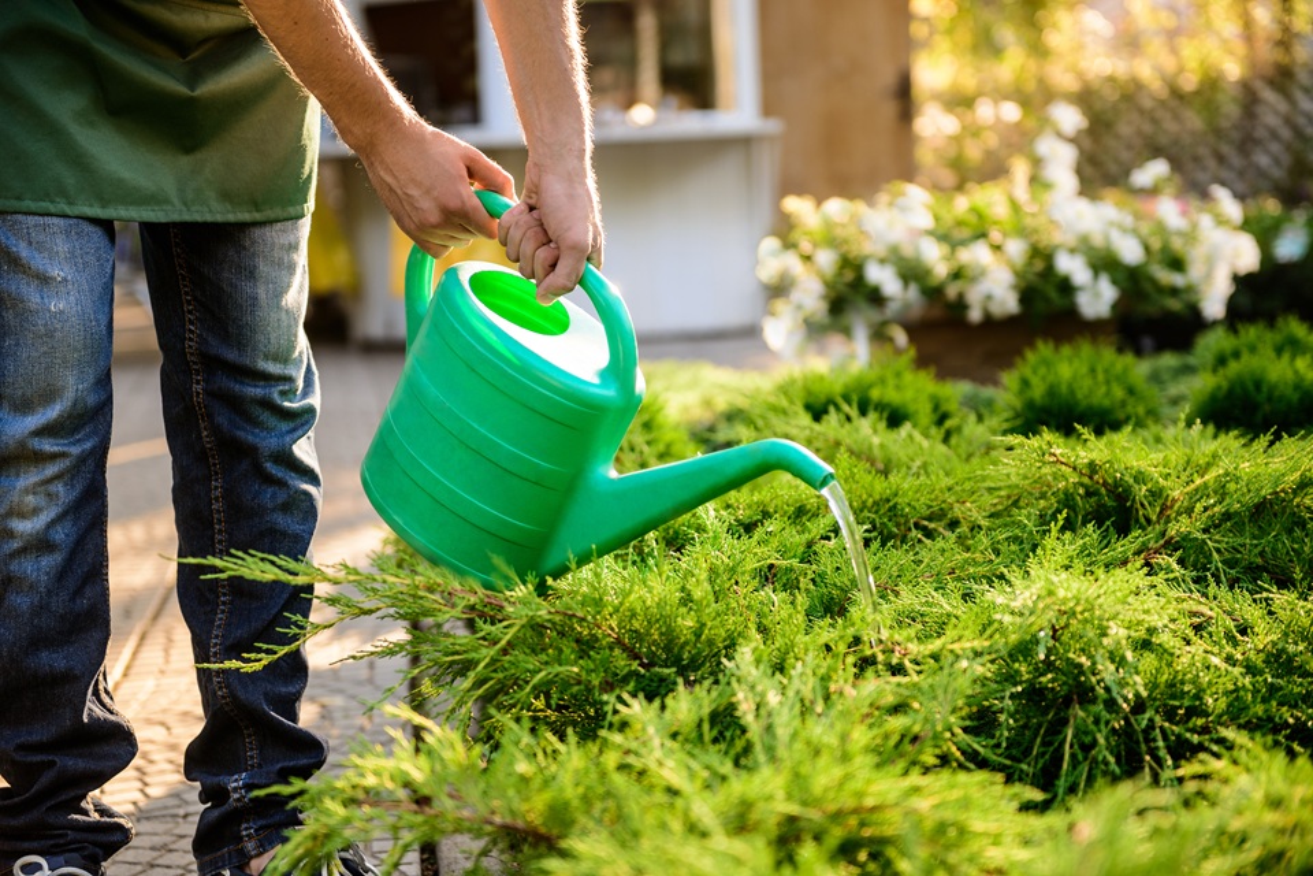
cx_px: 656
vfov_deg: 19.5
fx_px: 2553
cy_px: 438
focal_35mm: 70
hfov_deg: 28.8
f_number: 3.2
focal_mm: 70
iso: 160
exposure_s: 1/160
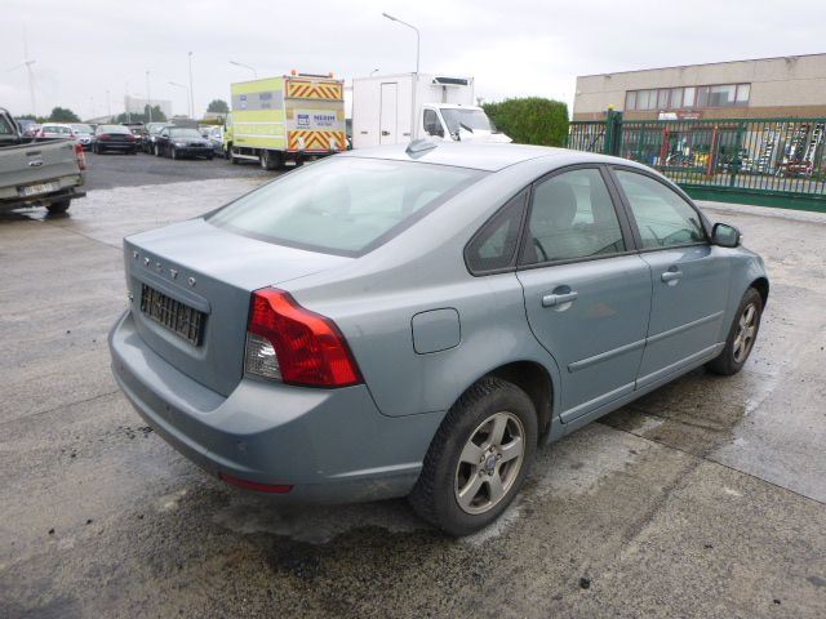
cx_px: 413
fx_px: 597
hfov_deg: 69.4
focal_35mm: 25
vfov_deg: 54.9
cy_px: 310
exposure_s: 1/80
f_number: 3.9
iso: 100
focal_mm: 4.5
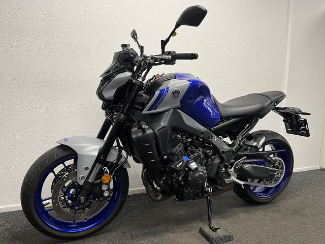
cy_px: 122
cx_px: 162
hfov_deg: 67.3
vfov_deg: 53.1
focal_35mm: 26
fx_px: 244
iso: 80
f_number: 1.6
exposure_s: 1/50
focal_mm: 5.1
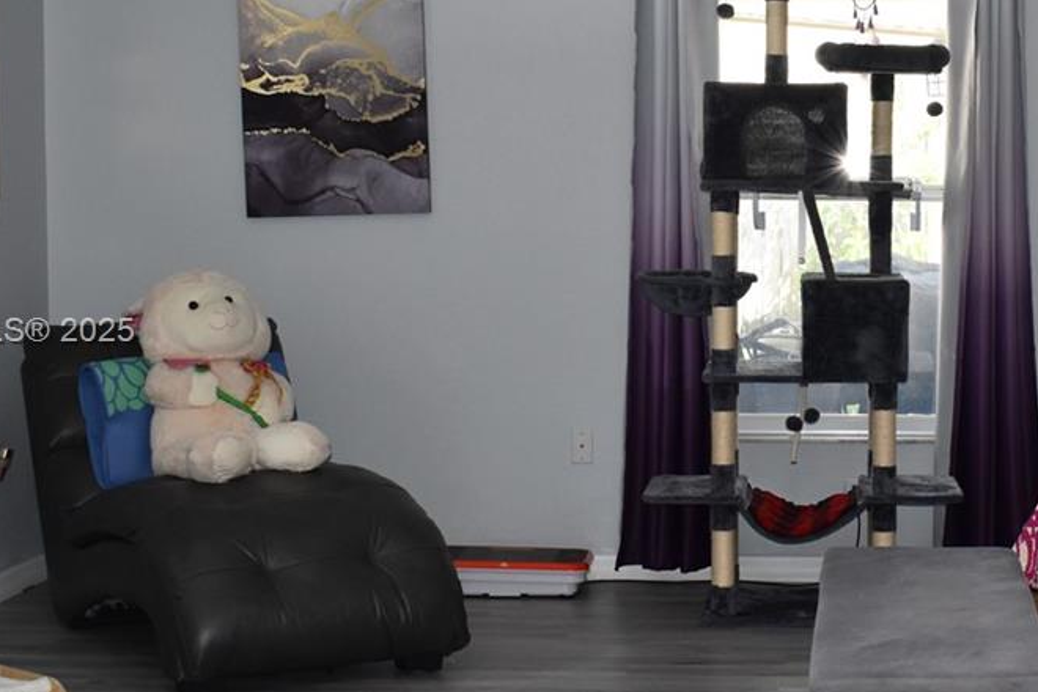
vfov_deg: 17.1
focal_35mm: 80
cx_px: 890
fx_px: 2306
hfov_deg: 24.8
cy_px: 333
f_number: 5
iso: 800
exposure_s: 1/100
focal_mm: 22
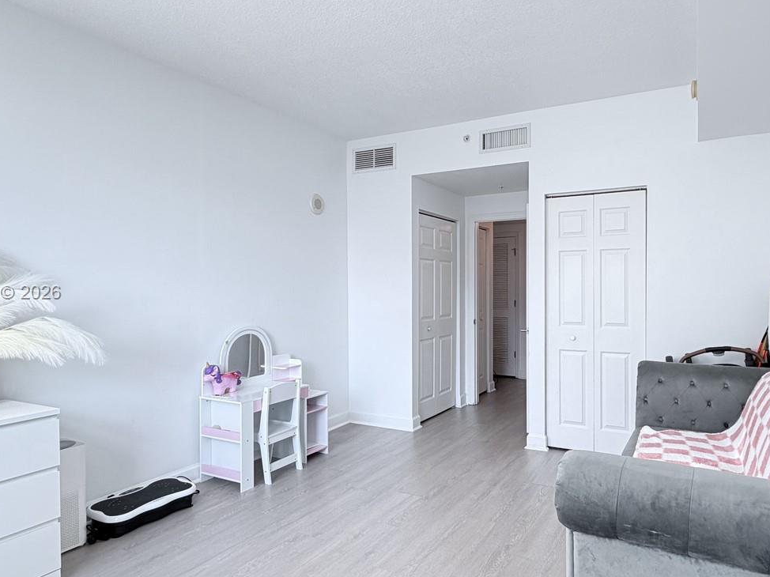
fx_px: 511
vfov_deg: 58.9
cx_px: 447
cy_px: 293
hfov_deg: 73.4
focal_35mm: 23
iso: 100
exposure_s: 1/121
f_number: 2.2
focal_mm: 2.22
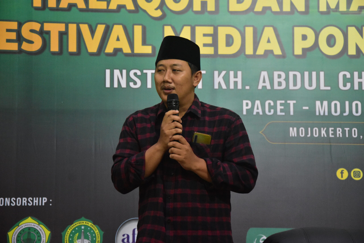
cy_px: 122
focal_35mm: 120
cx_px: 182
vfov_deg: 11.4
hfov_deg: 17.1
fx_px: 1213
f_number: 5.3
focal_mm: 80
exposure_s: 1/60
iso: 4000
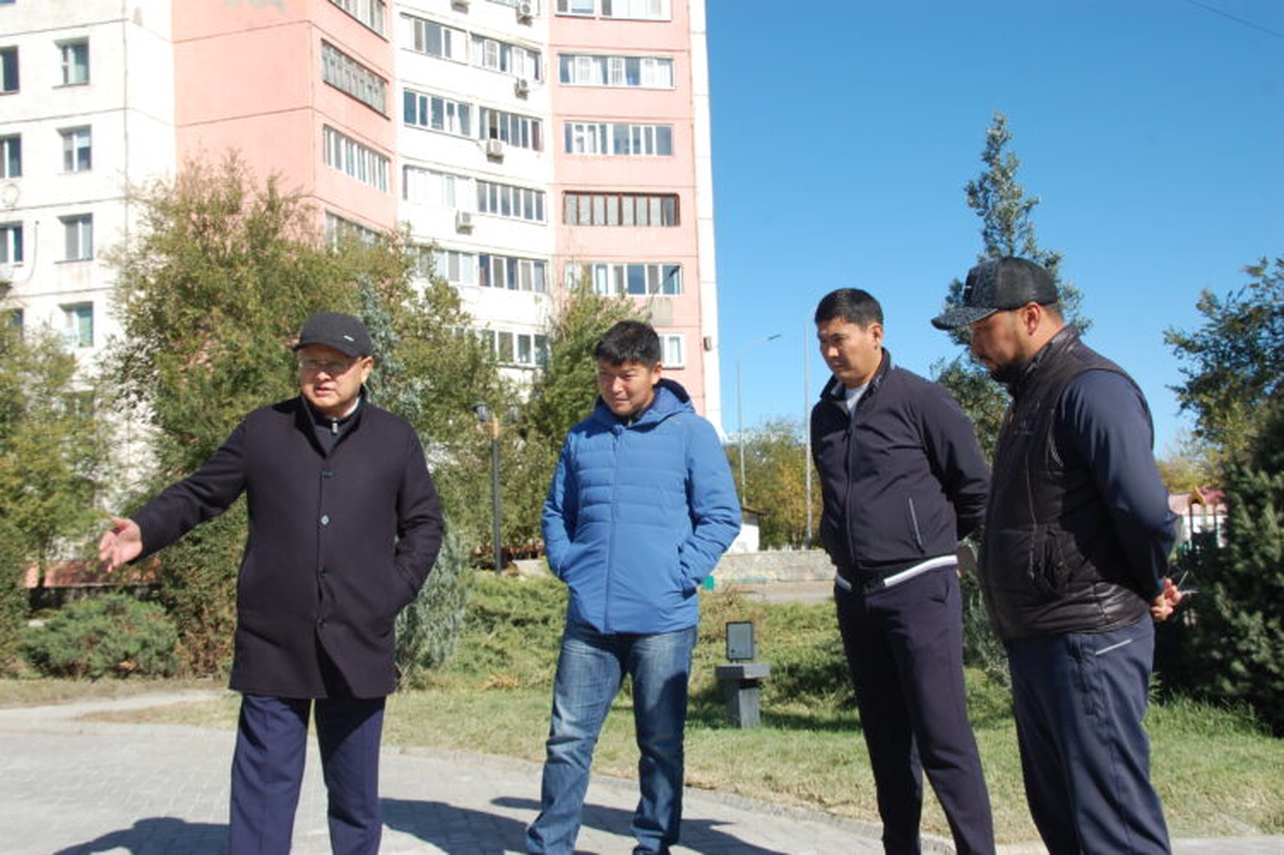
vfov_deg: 34.2
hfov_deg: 49.6
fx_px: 1390
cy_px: 428
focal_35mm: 39
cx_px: 642
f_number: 9
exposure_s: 1/320
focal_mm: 26
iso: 200
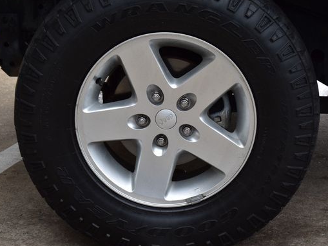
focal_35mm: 100
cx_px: 177
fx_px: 944
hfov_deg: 19.7
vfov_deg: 14.9
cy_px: 123
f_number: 8
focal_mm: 55
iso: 400
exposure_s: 1/80
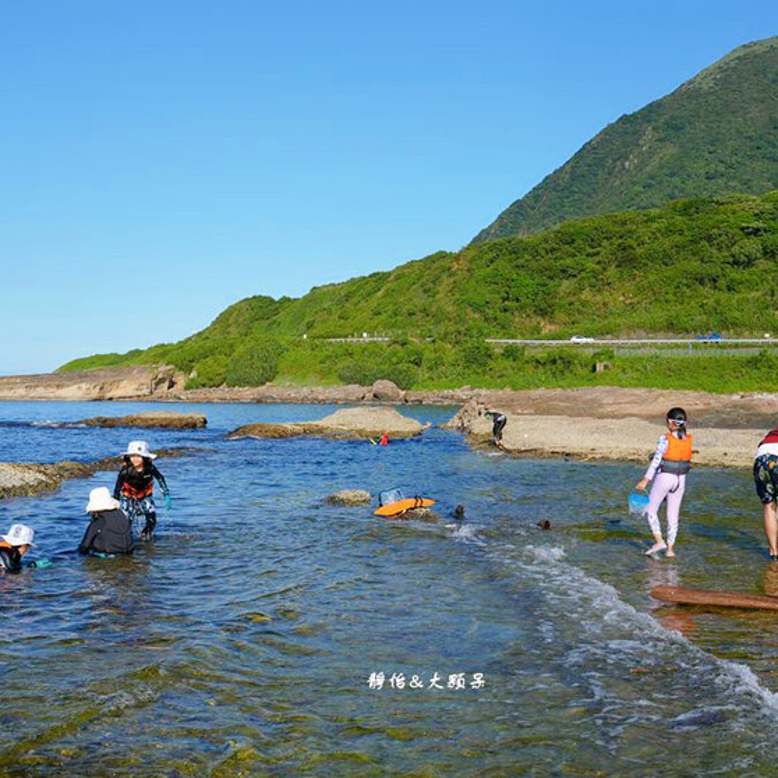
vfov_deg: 38.3
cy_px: 385
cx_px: 369
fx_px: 1119
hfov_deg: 38.3
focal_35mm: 44
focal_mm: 34
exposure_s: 1/1000
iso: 320
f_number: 8
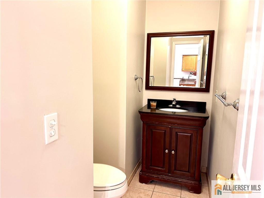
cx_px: 132
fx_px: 183
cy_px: 99
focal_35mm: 24
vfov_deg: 56.8
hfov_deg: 71.6
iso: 320
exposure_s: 1/60
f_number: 1.78
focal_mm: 6.86
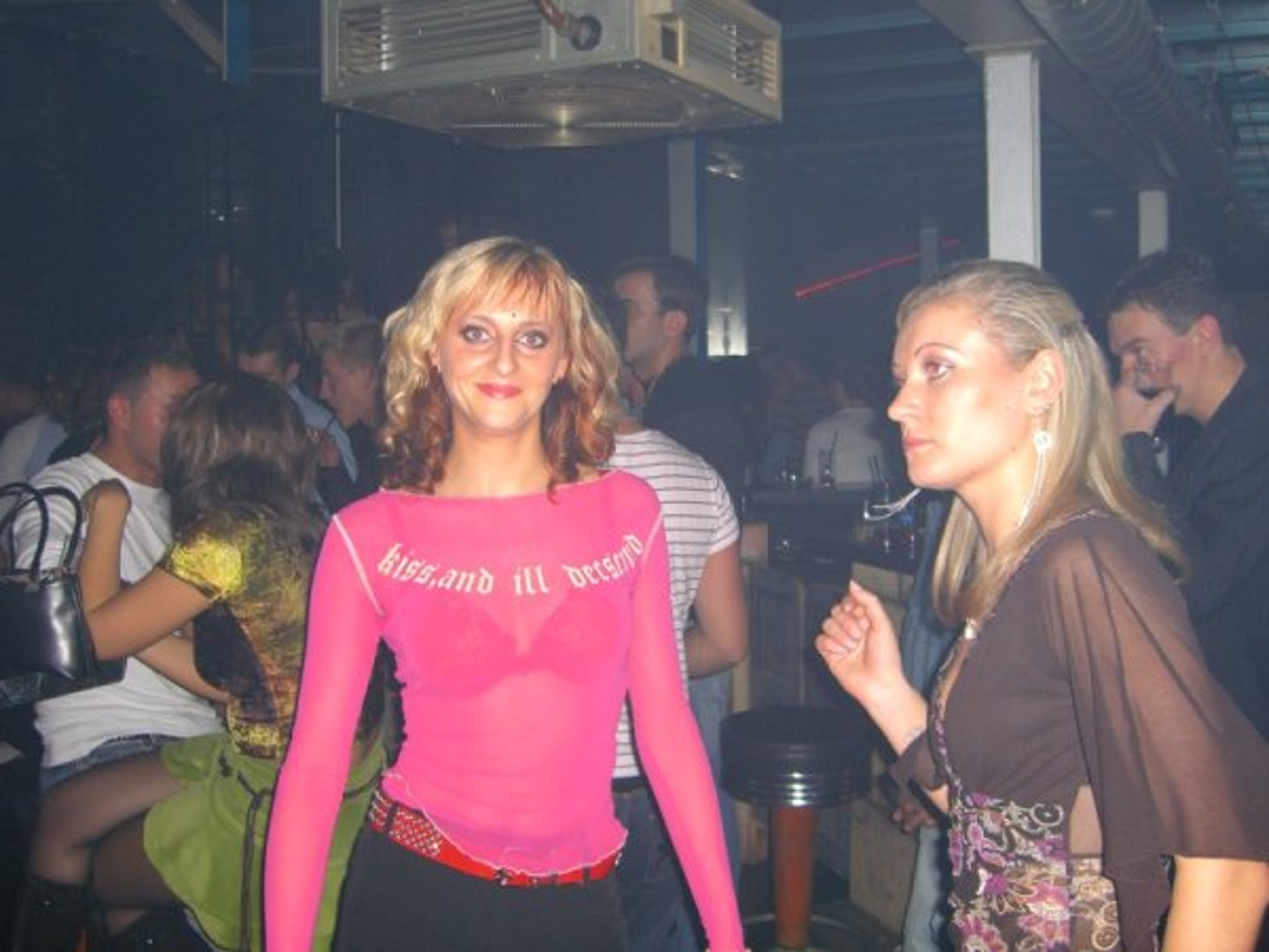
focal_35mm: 38
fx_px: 1393
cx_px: 634
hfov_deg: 49.0
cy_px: 476
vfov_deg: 37.7
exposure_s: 1/60
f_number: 2.8
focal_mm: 7.9
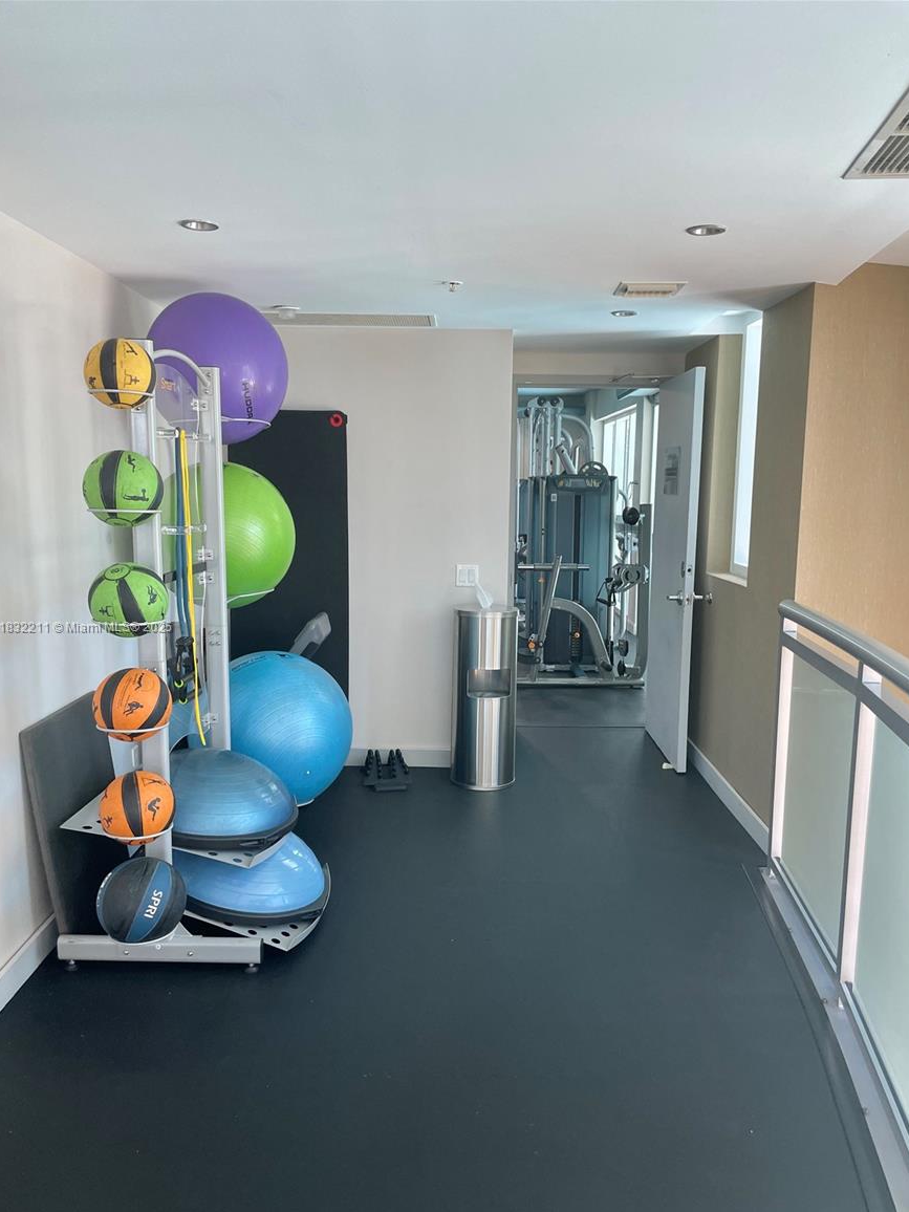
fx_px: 945
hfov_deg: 51.4
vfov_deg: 65.3
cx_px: 452
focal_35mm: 27
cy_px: 628
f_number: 1.6
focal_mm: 4.2
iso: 80
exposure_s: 1/121
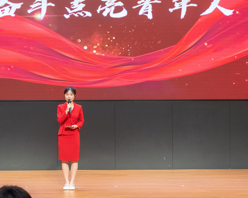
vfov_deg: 18.9
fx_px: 595
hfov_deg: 23.3
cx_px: 59
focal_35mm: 81
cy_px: 103
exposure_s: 1/160
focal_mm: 31
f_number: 4
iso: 640
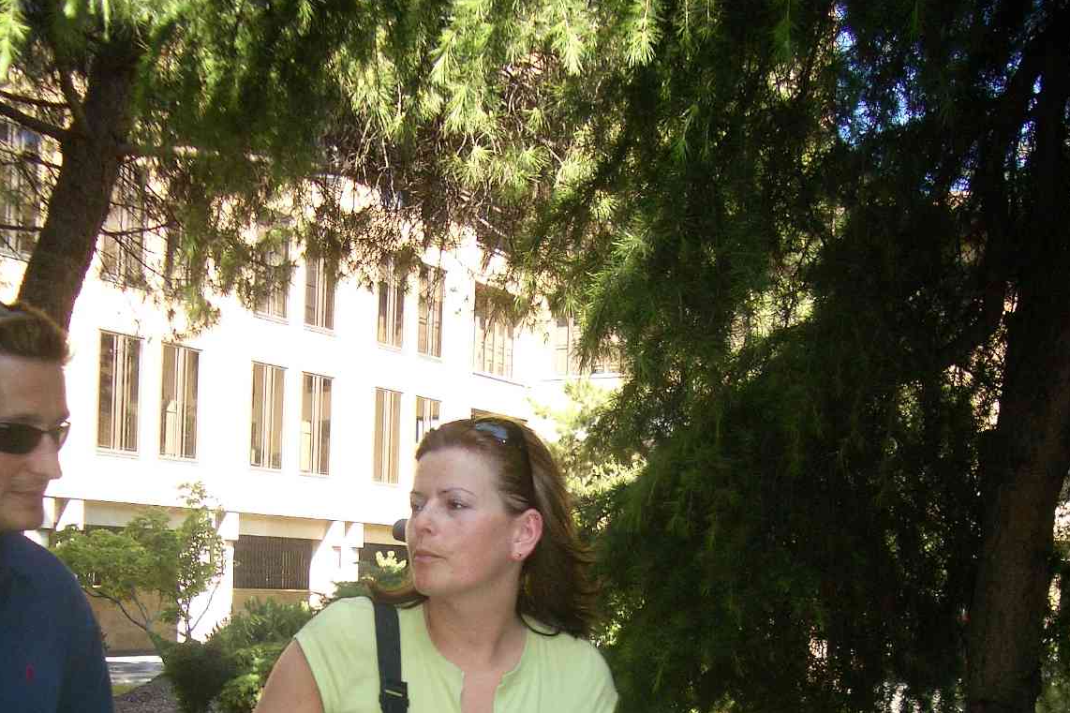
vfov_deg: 25.3
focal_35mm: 51
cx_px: 558
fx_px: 1516
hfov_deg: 38.9
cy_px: 701
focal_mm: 5.8
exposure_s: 1/250
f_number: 2.6
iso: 100
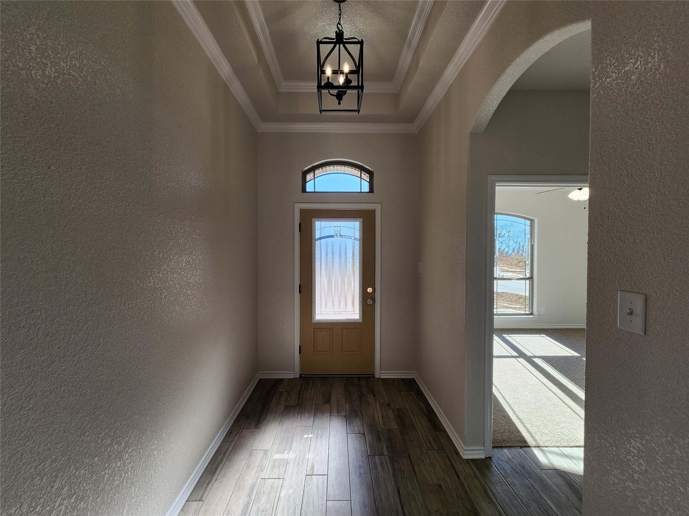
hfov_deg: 106.2
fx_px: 259
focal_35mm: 13
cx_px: 344
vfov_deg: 89.9
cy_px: 258
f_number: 2.2
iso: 50
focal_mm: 2.2
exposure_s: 1/207
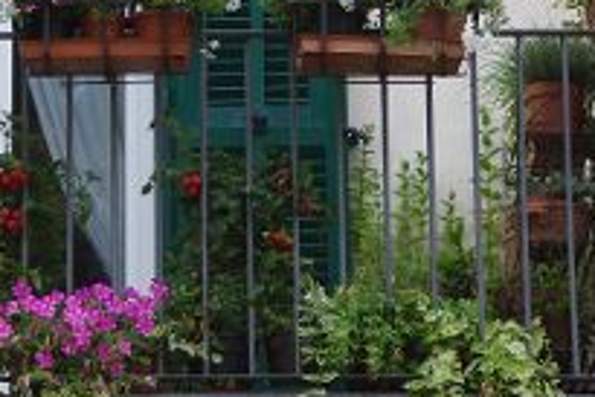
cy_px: 29
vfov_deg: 4.3
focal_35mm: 323
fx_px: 5342
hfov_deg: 6.4
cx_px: 157
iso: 200
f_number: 4
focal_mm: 97.5
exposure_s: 1/200
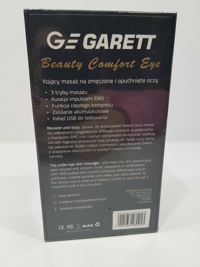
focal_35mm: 26
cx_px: 100
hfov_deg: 53.1
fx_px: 200
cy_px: 134
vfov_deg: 67.3
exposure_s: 1/174
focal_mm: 4.3
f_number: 1.7
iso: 40
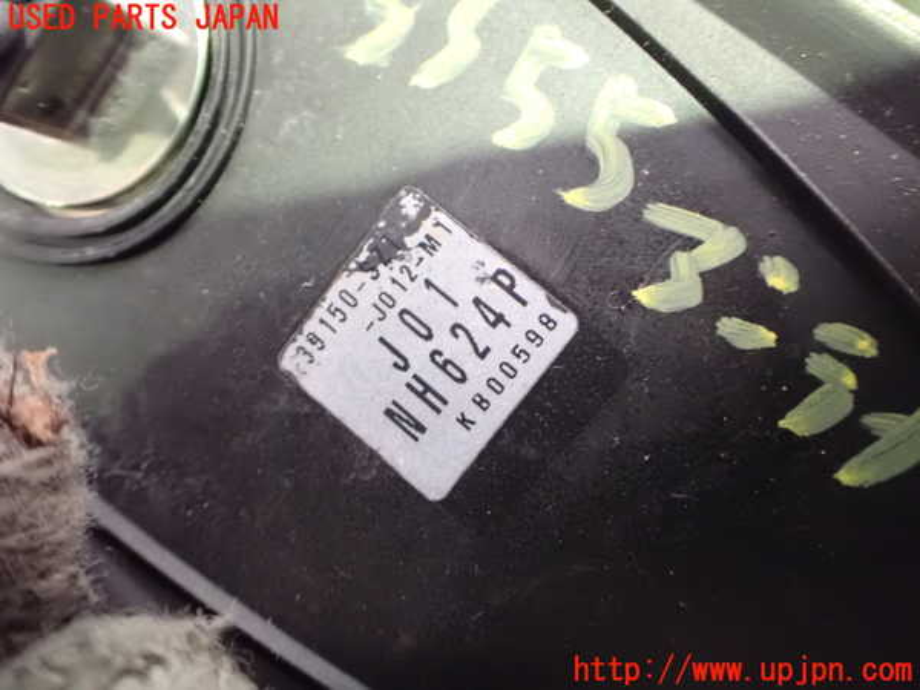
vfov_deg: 46.8
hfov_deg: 60.0
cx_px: 460
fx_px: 797
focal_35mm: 30
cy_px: 345
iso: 1600
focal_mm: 5.4
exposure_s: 1/20
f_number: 2.3
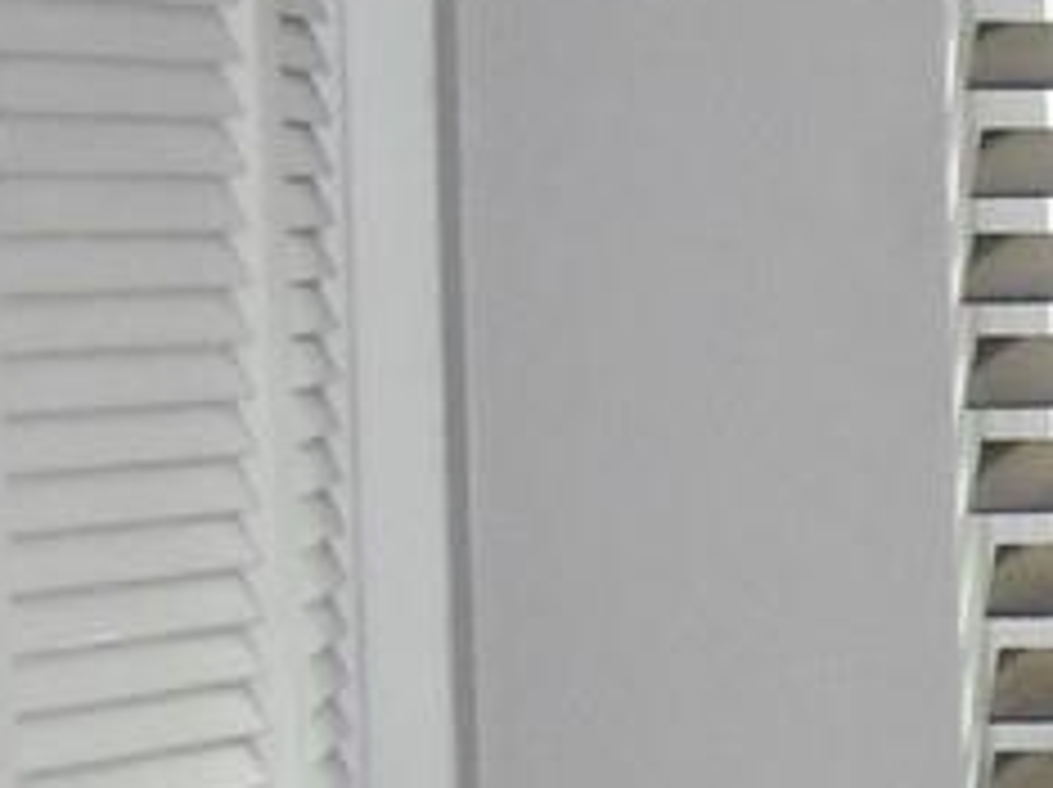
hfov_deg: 7.1
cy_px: 1265
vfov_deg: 5.6
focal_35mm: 260
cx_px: 2614
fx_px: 7901
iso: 200
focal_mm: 6.2
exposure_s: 1/100
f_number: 2.8
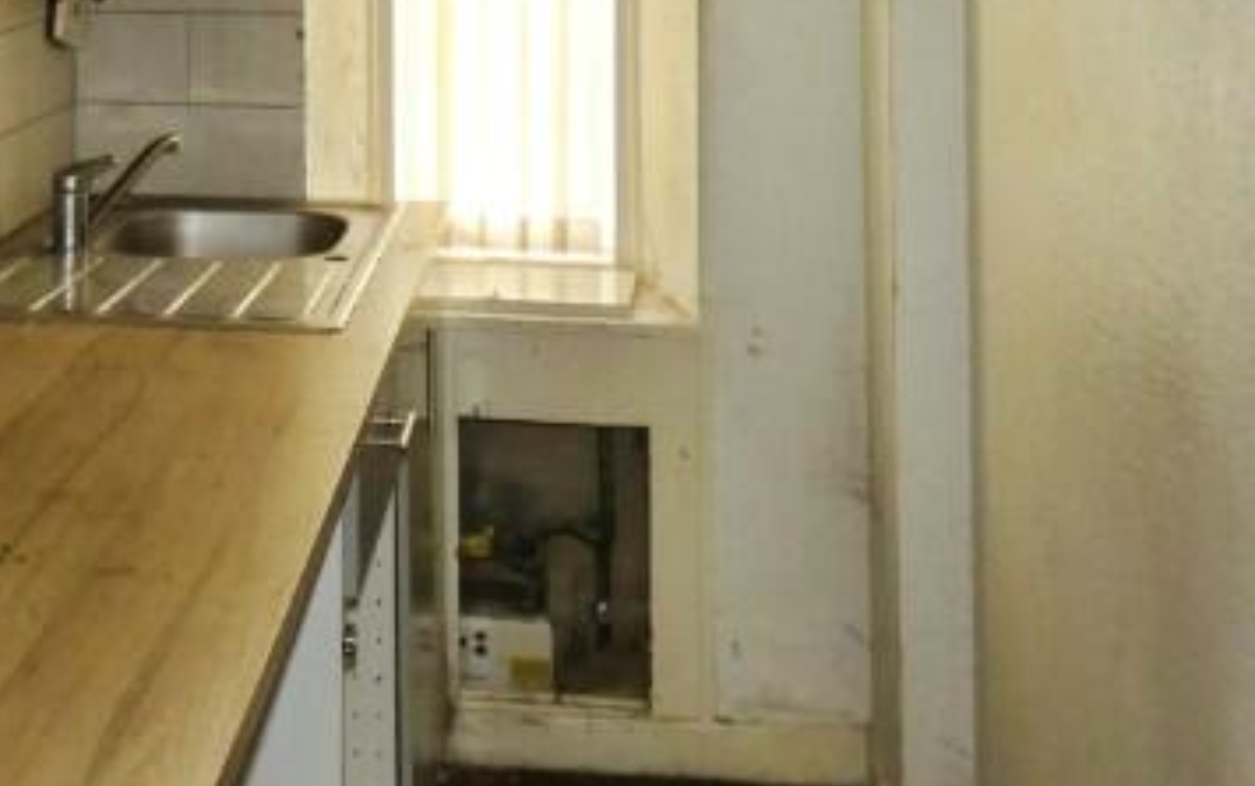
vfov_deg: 19.8
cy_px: -192
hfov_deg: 32.2
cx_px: 183
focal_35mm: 61
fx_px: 2088
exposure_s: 1/60
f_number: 2.8
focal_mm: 3.6
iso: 160
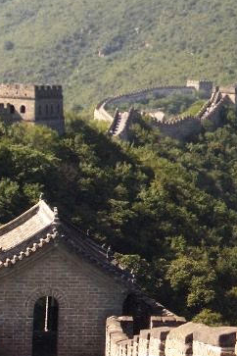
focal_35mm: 131
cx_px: 52
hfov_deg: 10.4
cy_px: 108
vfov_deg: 15.6
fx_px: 1294
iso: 100
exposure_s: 1/800
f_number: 3.5
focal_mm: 10.2
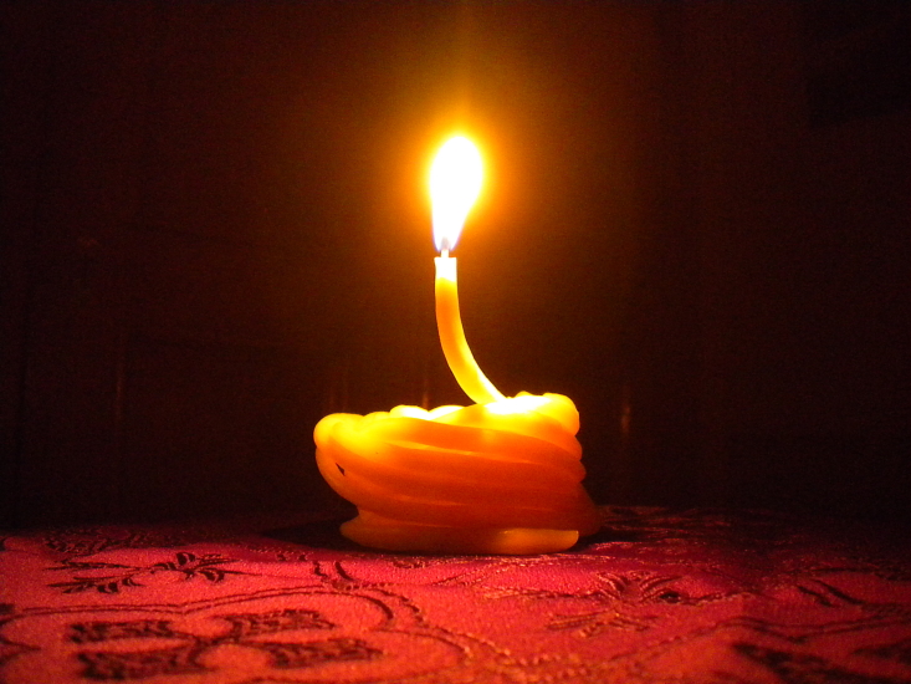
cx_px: 456
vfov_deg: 40.7
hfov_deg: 52.6
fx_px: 921
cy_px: 342
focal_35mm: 35
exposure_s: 1/8.8
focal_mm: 6.3
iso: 649
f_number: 3.1
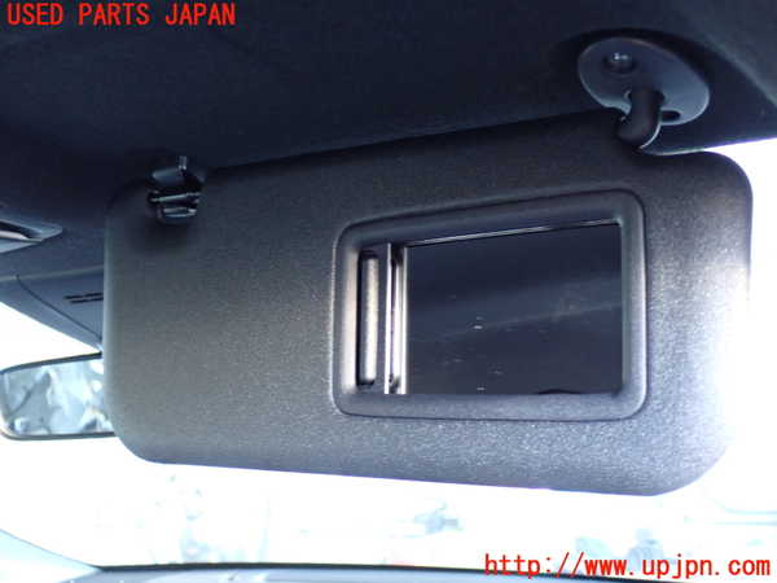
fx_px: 988
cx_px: 388
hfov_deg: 42.9
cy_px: 292
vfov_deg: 32.9
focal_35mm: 44
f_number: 2.9
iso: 800
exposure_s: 1/15
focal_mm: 7.84
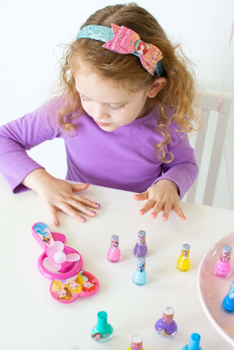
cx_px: 117
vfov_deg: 37.9
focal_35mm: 52
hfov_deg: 25.8
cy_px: 175
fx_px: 512
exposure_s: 1/125
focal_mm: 35
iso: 1250
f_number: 4
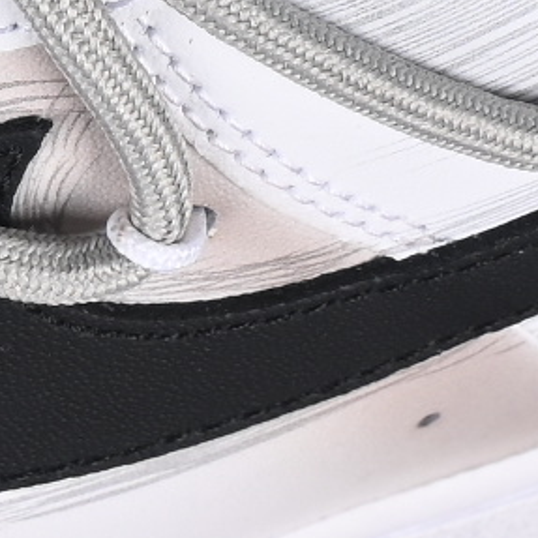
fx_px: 10884
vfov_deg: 2.8
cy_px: -364
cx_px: -570
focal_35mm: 619
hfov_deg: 2.8
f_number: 7.1
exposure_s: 1/100
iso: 160
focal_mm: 50
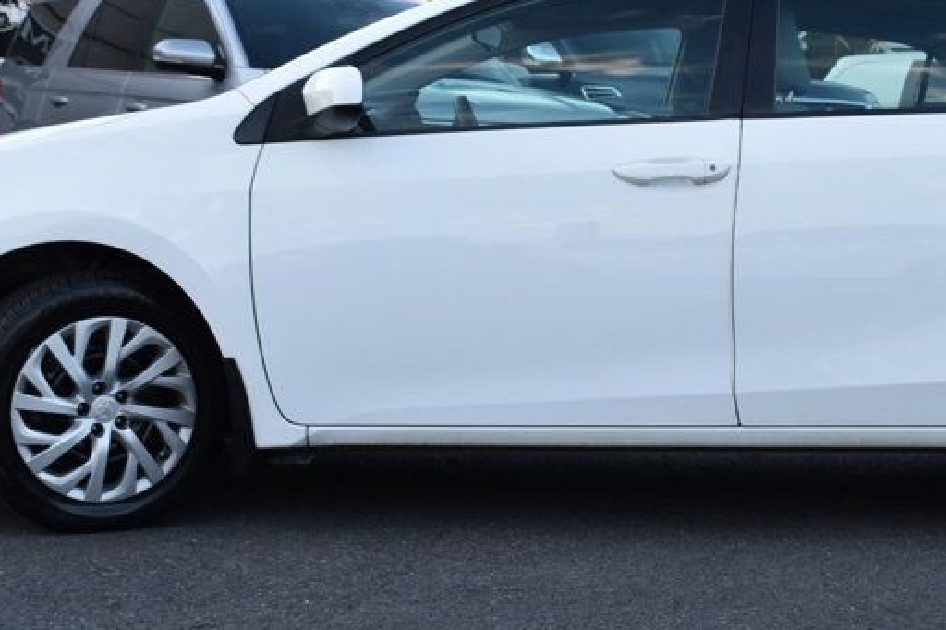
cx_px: 626
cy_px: 299
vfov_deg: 18.9
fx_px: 1891
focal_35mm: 72
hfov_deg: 27.9
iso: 400
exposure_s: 1/125
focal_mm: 24
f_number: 5.6
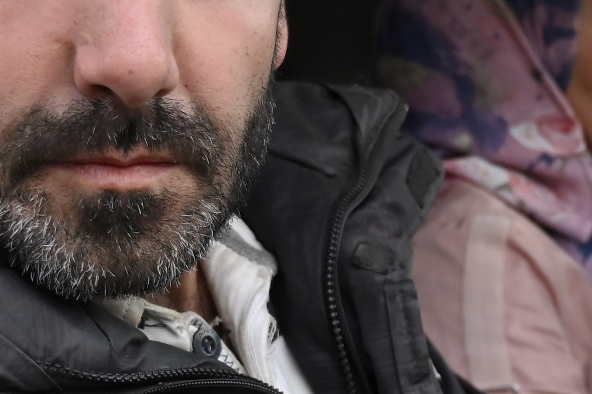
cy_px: 334
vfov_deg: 12.0
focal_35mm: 113
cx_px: 512
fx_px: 1860
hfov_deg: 17.8
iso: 800
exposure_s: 1/50
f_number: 4
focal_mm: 25.5
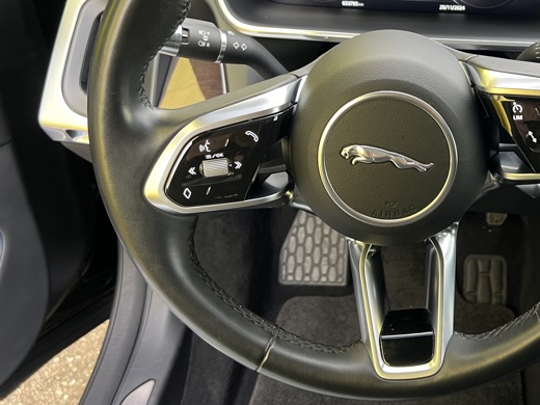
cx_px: 409
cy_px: 132
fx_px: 624
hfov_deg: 45.1
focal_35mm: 40
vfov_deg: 35.6
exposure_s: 1/60
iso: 160
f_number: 1.5
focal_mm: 5.7
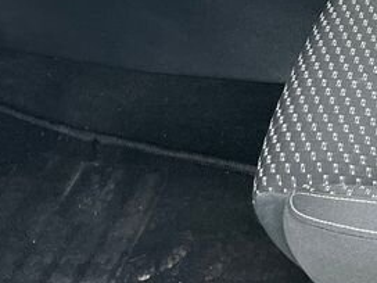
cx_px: 545
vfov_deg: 14.4
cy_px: -103
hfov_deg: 18.1
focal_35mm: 98
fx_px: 1067
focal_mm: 5.1
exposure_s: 1/101
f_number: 1.6
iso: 125
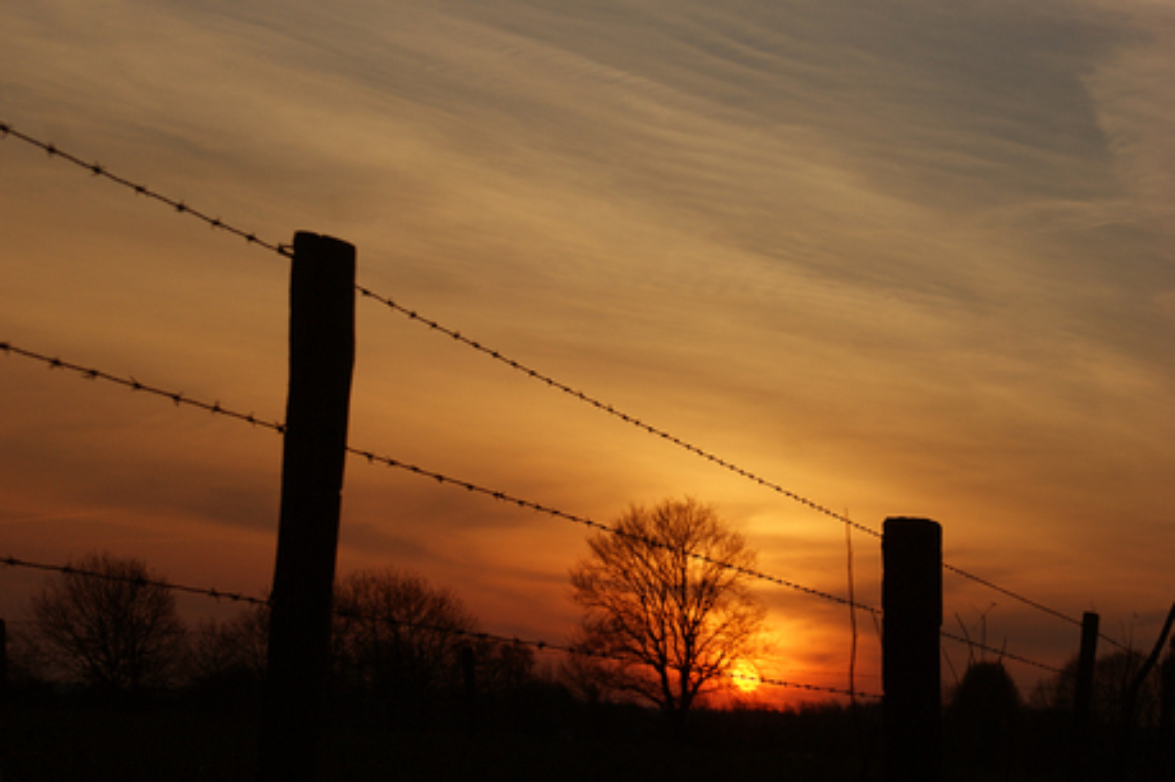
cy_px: 391
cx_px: 588
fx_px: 2691
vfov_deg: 16.5
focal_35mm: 82
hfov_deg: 24.6
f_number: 8
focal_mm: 55
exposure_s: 1/640
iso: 200
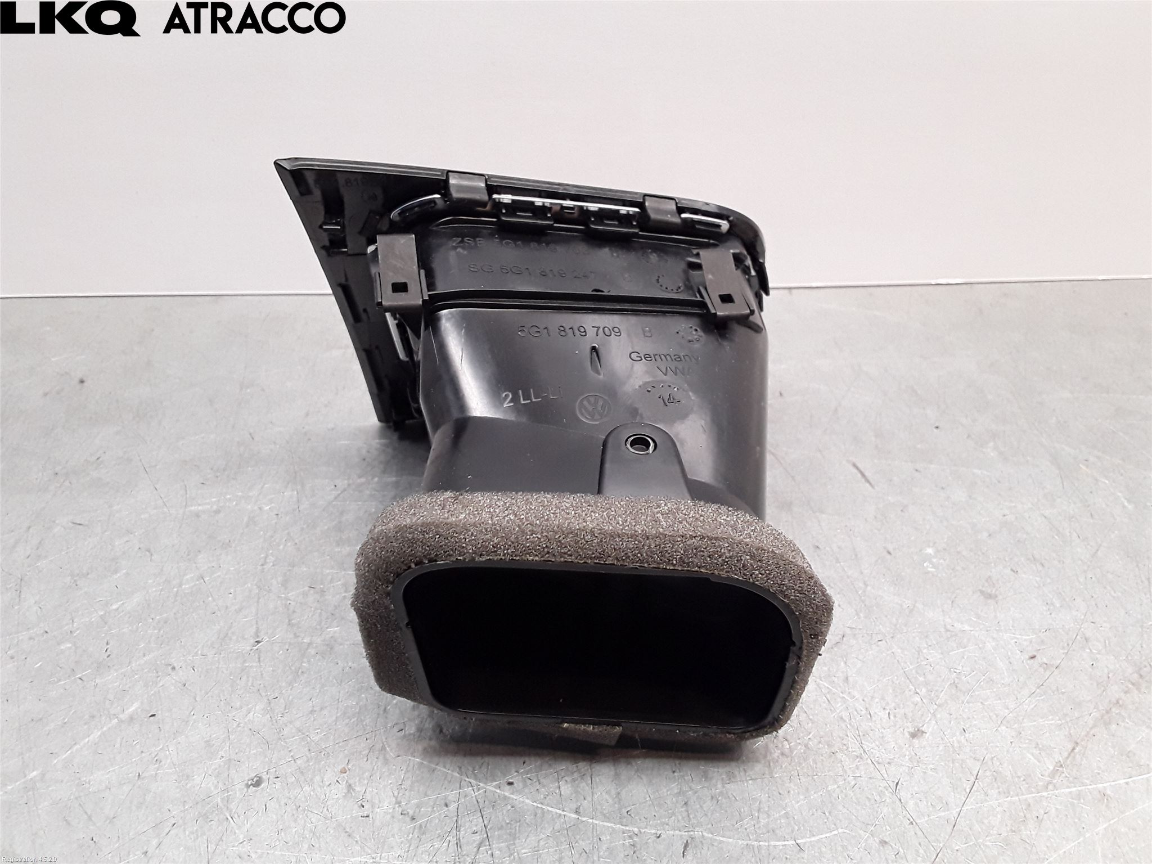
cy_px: 432
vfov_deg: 49.7
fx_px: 932
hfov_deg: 63.4
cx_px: 576
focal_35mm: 28
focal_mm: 2.91
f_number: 1.9
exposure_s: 1/100
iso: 100
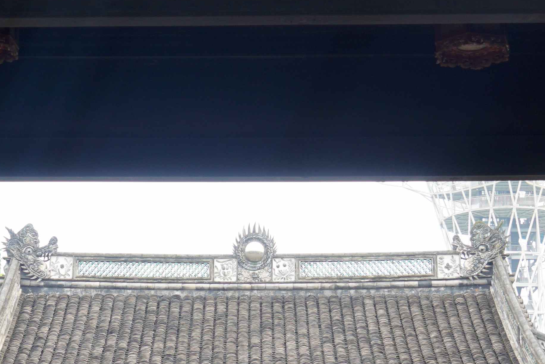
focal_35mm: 104
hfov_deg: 19.6
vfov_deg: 13.1
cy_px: 304
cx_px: 221
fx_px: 1575
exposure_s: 1/60
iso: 100
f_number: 5
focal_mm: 24
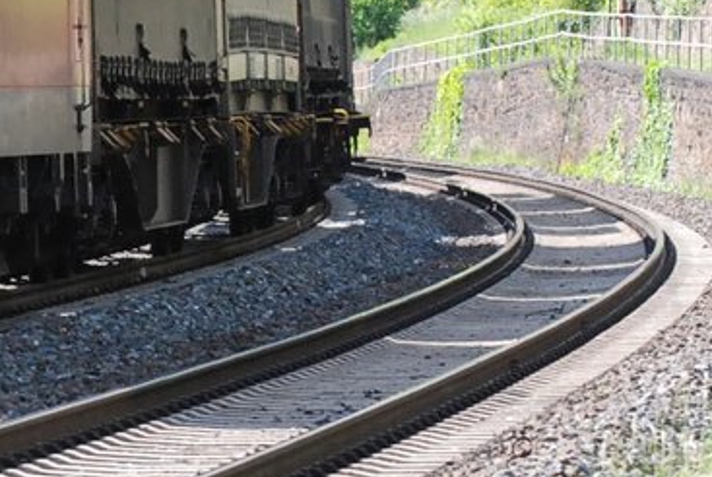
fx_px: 9707
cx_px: -17
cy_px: -115
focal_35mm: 490
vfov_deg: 2.8
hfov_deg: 4.2
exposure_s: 1/800
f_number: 7.1
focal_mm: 100
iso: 1250
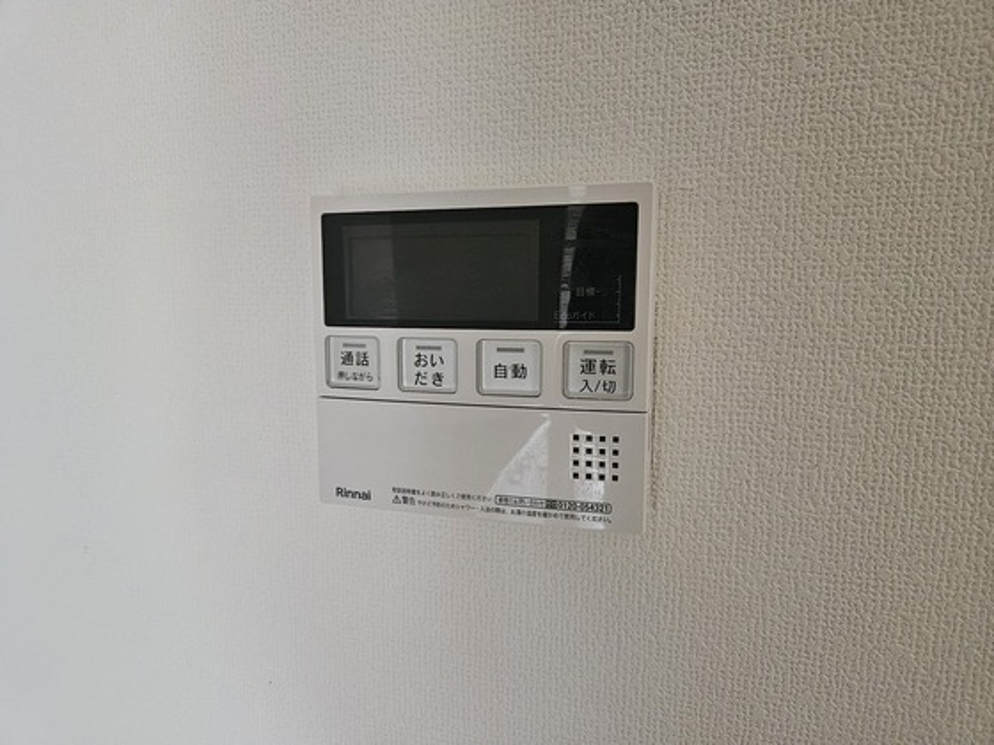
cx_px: 497
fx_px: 660
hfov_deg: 73.9
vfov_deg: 58.9
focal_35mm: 23
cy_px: 372
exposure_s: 1/100
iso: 800
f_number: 1.8
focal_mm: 5.4
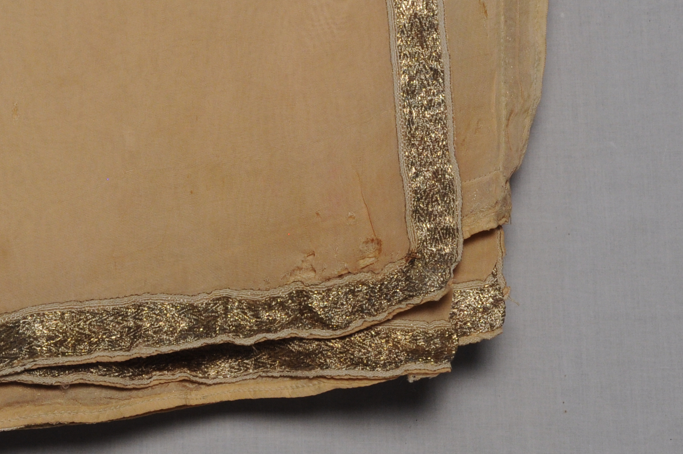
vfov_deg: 5.1
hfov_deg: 7.6
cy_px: -40
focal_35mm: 270
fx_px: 5121
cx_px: 134
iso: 400
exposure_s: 1/13
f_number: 11
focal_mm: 75
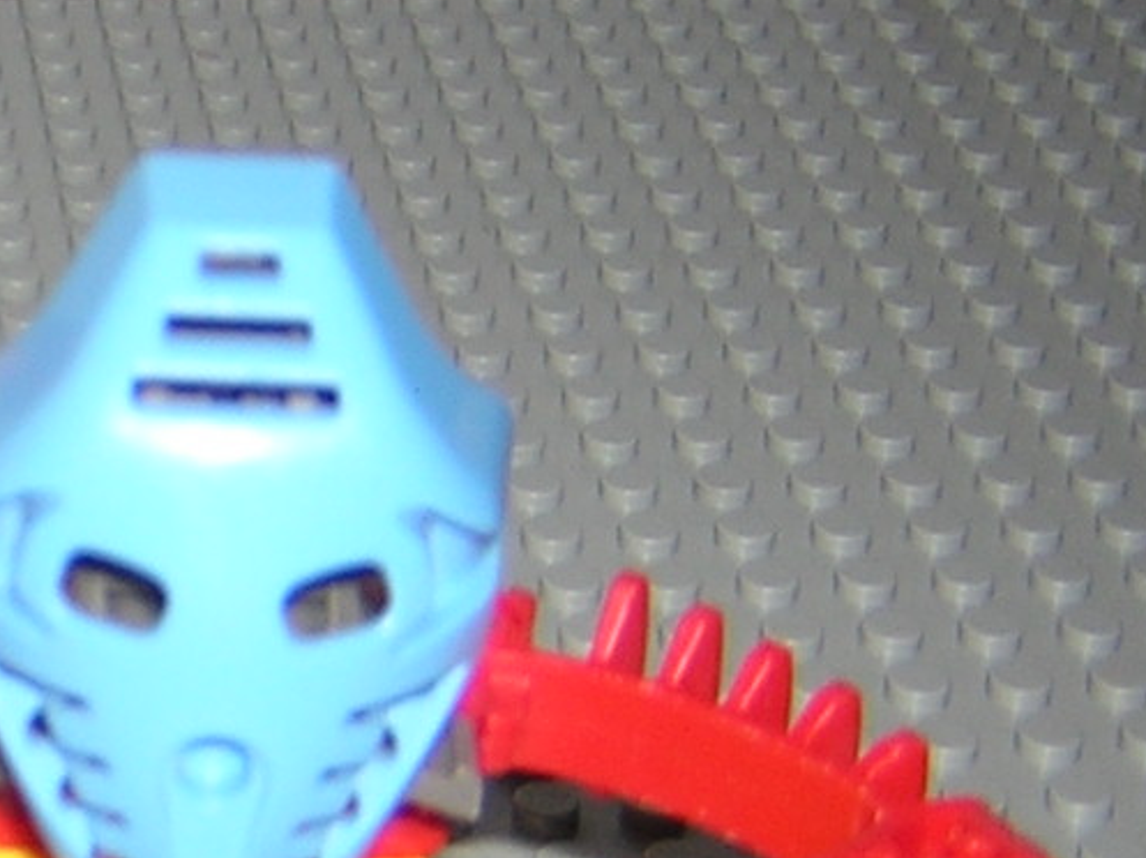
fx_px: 3838
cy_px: 498
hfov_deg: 16.1
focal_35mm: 116
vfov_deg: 12.7
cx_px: -318
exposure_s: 1/60.1
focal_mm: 4.7
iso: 100
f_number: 2.6
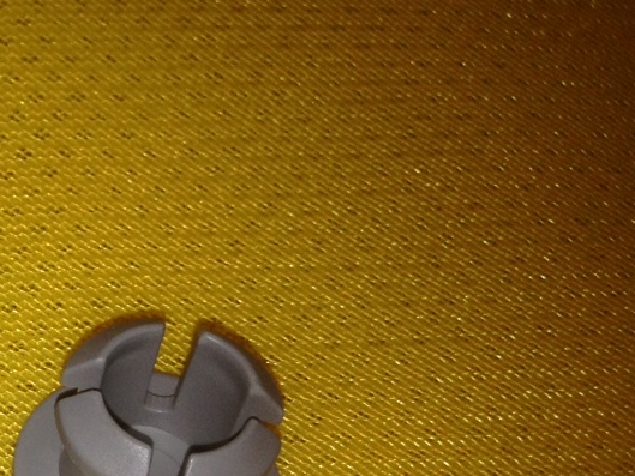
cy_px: 408
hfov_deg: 16.6
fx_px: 1982
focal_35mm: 108
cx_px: -321
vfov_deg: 13.6
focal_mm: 4.28
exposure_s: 1/75
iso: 50
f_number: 2.4
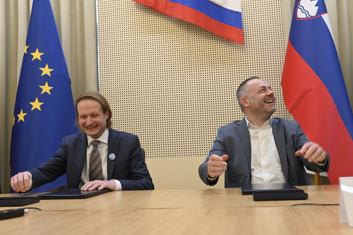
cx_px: 176
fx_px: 392
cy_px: 118
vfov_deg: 33.4
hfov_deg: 48.5
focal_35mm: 40
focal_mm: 40
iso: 1250
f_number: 5
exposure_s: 1/125
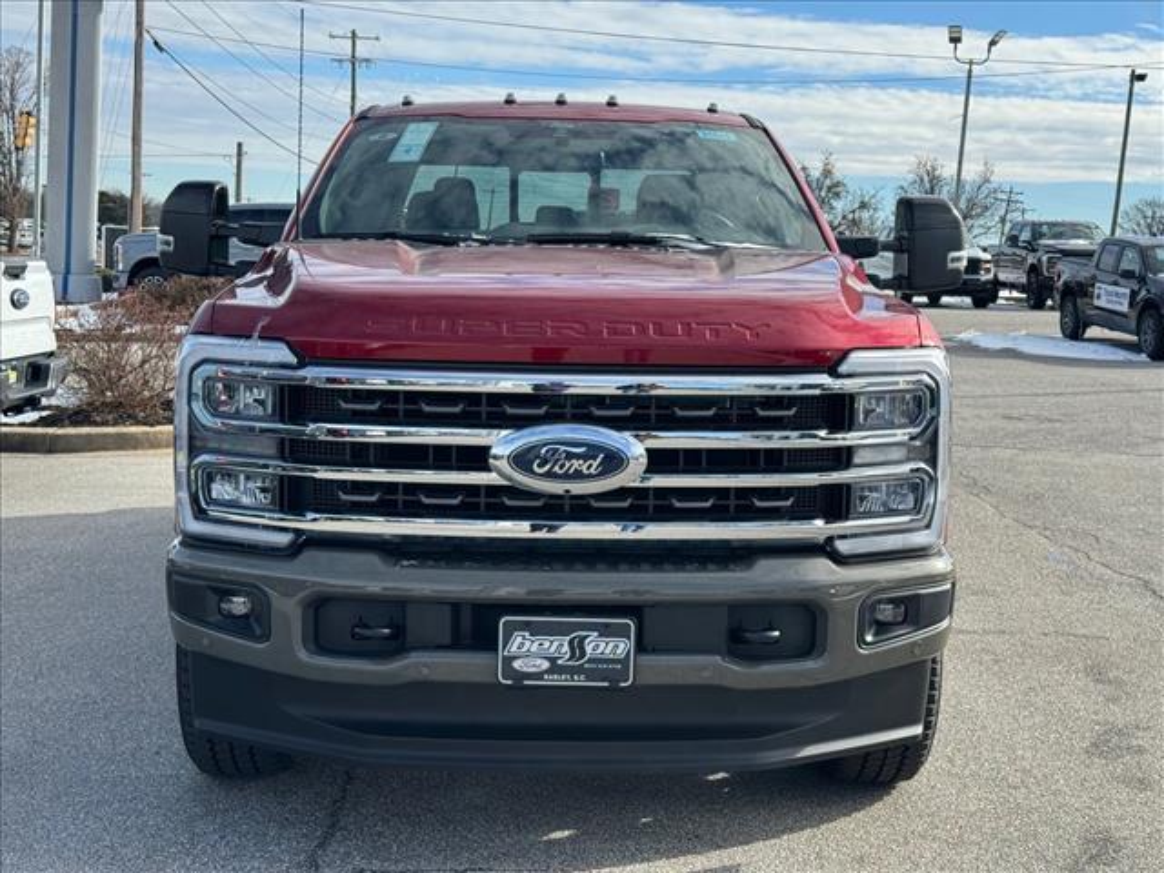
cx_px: 582
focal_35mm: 48
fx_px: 1614
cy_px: 436
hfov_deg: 39.7
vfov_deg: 30.3
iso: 64
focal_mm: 6.76
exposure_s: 1/2415
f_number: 1.78
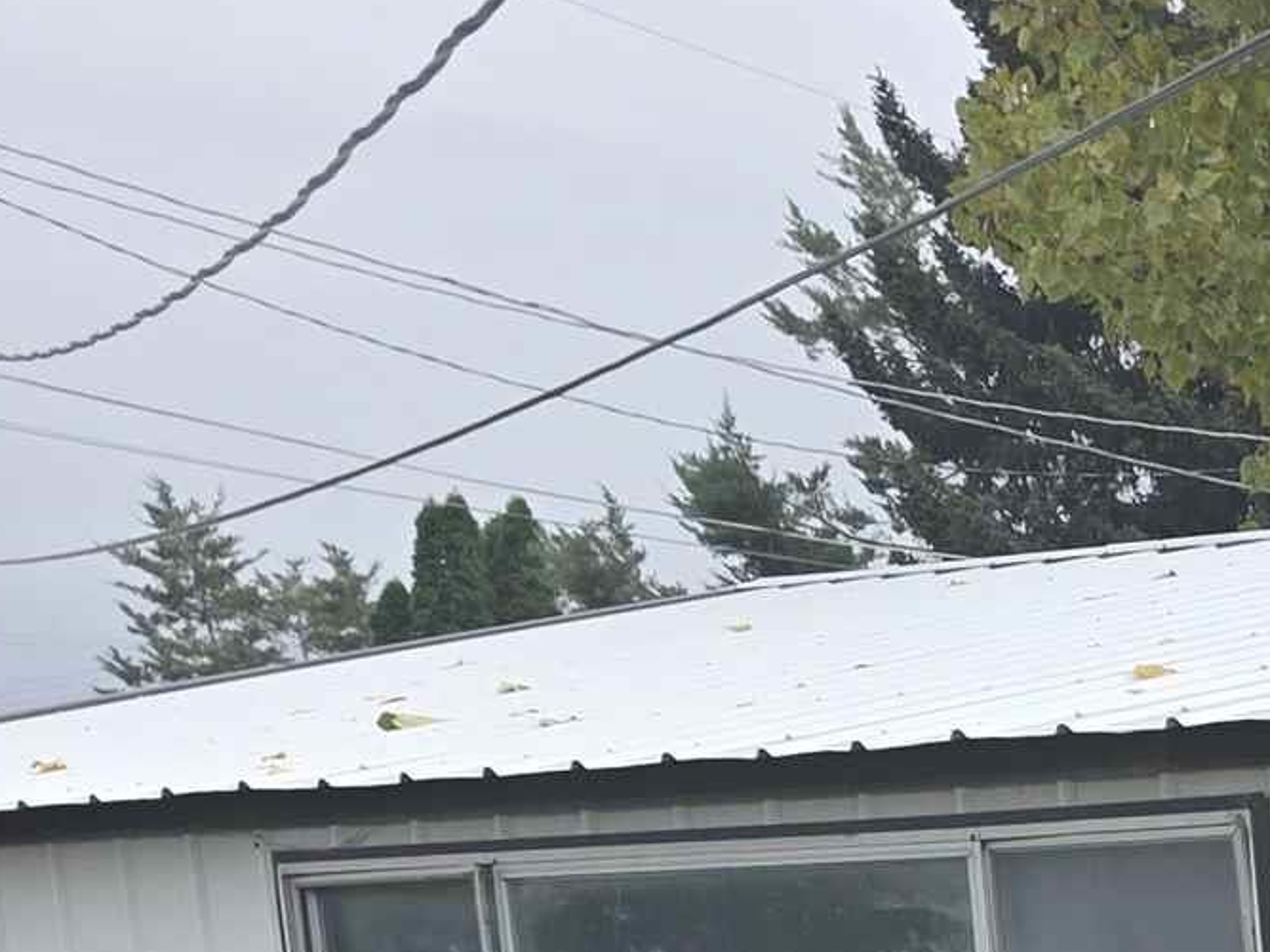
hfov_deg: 14.4
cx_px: 2748
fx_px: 3888
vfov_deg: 12.6
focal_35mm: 106
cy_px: 1757
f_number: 1.7
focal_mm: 6.3
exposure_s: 1/1297
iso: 80
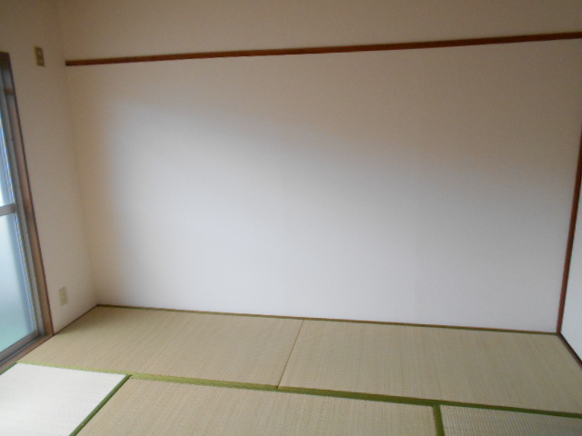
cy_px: 218
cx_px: 291
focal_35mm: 26
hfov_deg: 67.3
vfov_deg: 53.1
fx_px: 437
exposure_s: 1/250
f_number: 3.2
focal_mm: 4.6
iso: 400
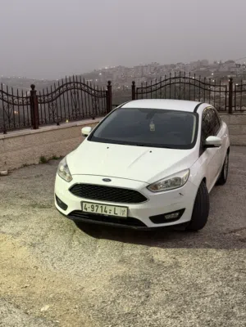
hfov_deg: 30.3
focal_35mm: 48
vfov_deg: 39.7
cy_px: 164
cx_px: 123
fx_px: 455
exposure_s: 1/33
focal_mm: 6.76
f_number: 1.78
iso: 200
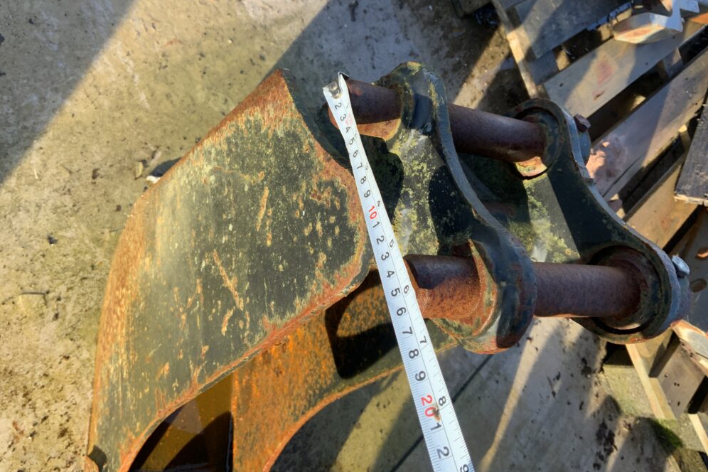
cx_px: 353
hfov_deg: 60.3
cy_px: 203
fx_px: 610
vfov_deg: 42.2
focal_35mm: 31
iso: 16
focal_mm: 3
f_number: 1.8
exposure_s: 1/210
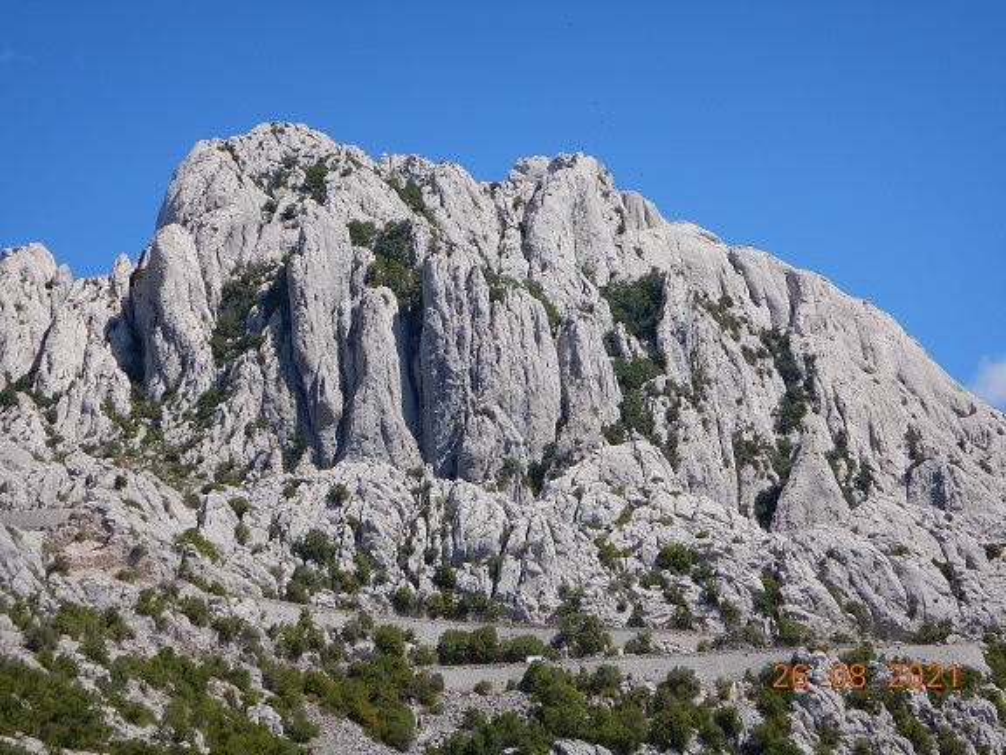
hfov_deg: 17.9
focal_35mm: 110
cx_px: 503
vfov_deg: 13.5
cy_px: 378
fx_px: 3197
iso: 125
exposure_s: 1/800
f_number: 4.8
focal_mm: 19.7
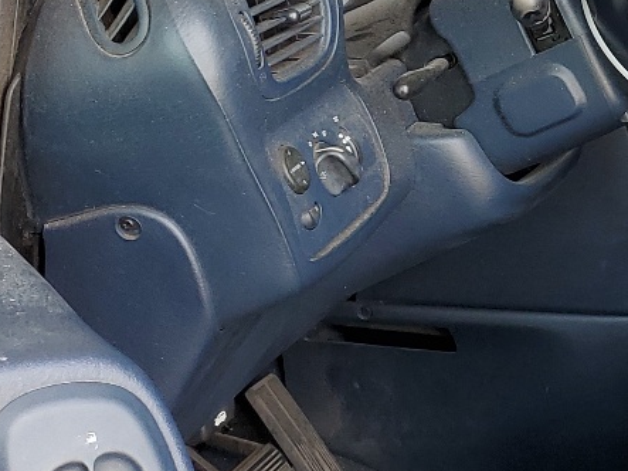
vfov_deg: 15.6
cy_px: 95
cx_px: 855
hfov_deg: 19.1
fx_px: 1705
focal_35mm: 94
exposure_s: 1/147
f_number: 1.5
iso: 50
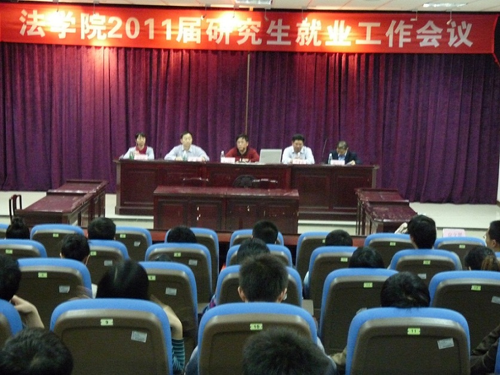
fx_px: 910
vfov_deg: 23.3
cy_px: 188
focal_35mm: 63
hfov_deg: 30.7
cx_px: 250
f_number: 3.4
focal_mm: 11.1
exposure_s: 1/10
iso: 800
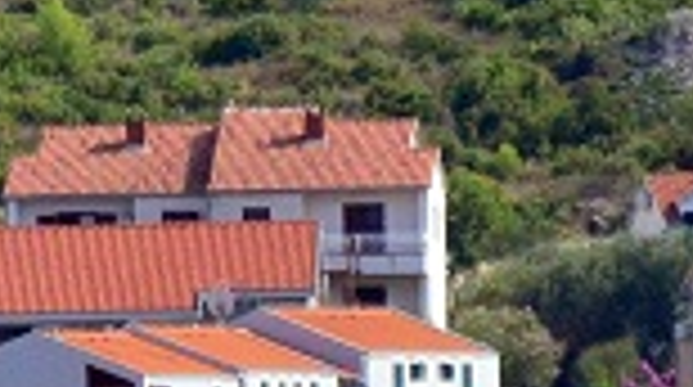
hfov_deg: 0.7
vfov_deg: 0.4
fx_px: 56114
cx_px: -279
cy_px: 27
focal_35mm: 3059
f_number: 5.6
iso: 2000
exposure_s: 1/6400
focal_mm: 300
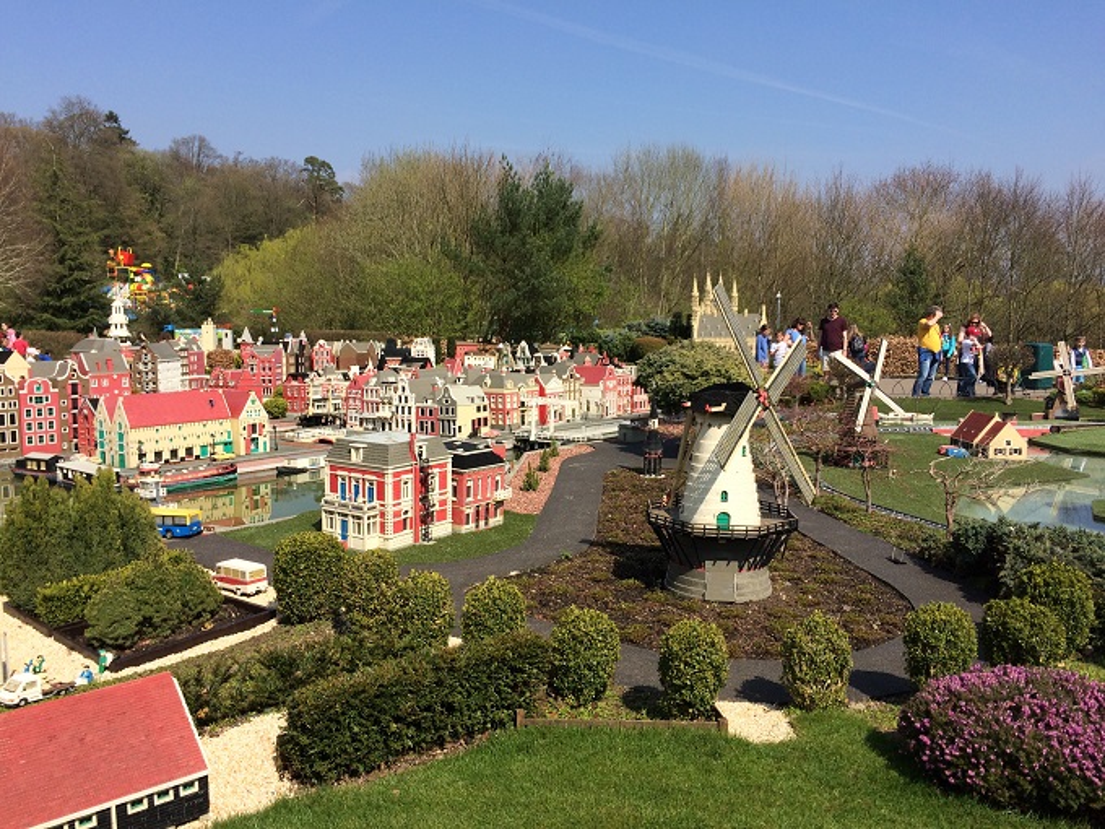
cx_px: 552
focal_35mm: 29
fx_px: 926
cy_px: 414
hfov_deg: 61.7
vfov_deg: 48.2
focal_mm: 4.15
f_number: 2.2
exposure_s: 1/2053
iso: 32
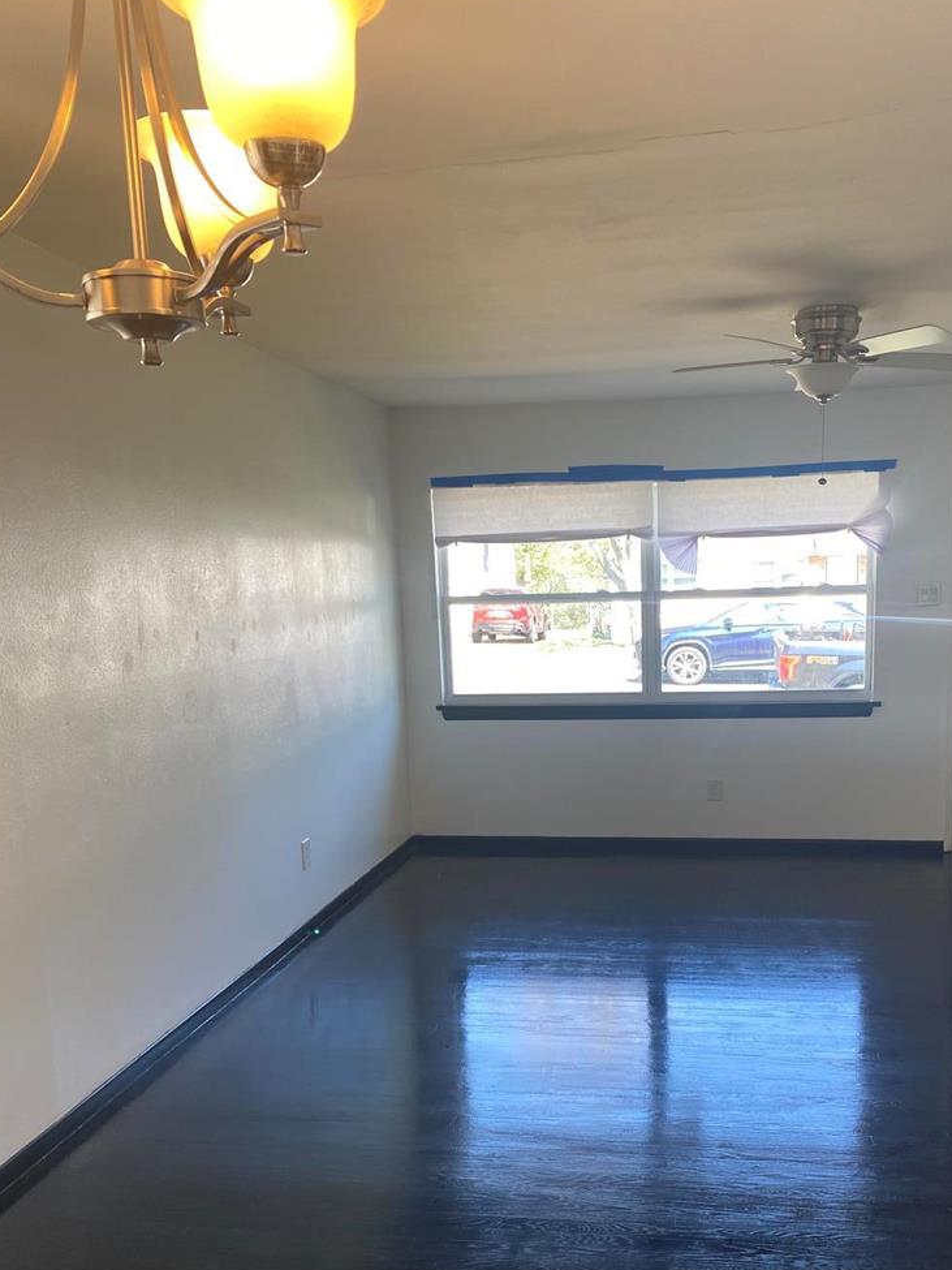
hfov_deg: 44.0
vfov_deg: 56.3
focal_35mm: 32
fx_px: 1174
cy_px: 769
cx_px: 553
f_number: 1.8
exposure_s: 1/120
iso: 50
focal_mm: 4.25
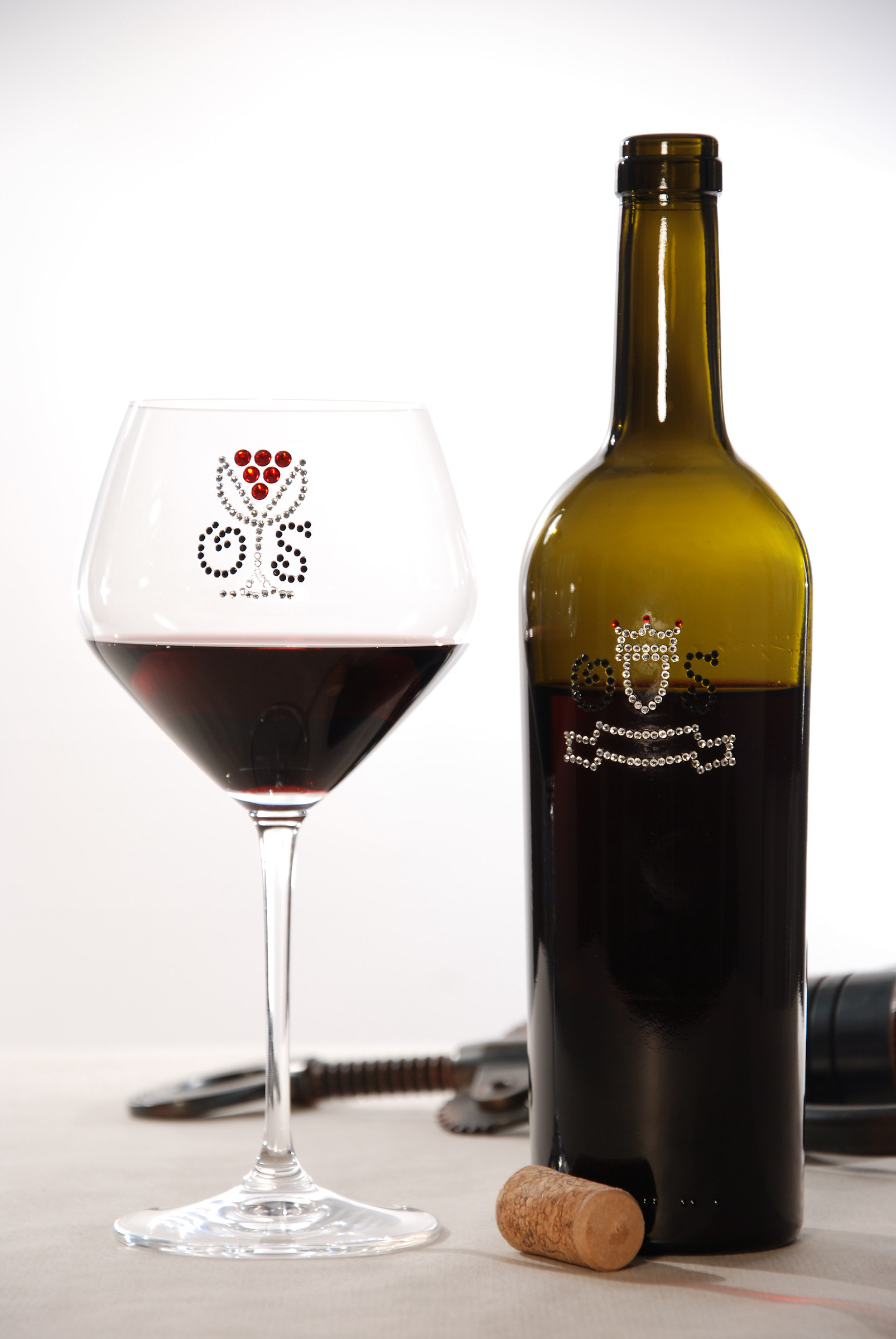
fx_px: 4747
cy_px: 670
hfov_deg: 10.8
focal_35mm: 128
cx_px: 448
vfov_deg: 16.1
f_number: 5.6
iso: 100
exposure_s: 1/10
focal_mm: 85
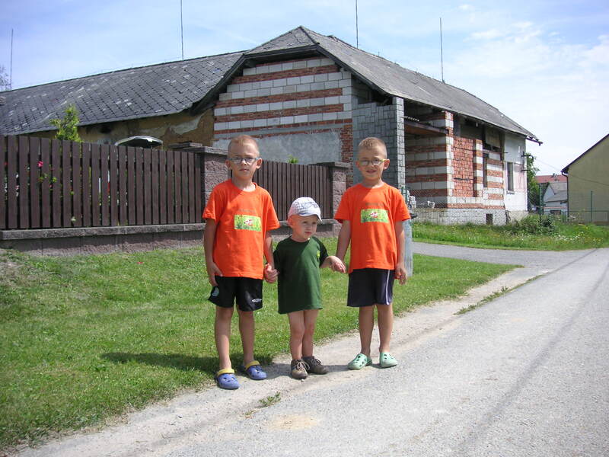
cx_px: 304
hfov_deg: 50.1
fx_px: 651
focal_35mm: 37
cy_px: 228
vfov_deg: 38.7
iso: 50
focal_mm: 6.1
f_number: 6.7
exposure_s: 1/180
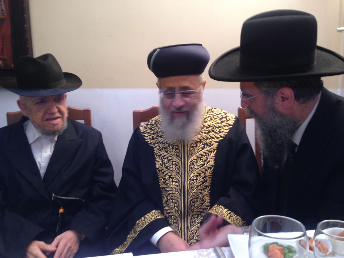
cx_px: 172
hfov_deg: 55.4
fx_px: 328
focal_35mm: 33
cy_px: 129
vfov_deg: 42.9
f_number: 2.4
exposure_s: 1/20
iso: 100
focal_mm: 4.12
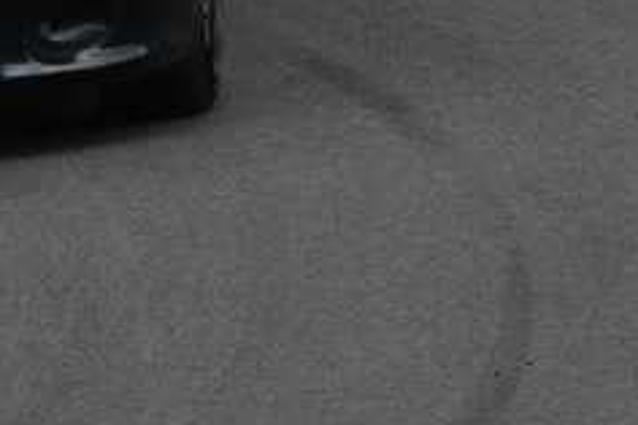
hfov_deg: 1.4
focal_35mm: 1526
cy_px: -168
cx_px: -305
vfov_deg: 0.9
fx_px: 27024
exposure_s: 1/640
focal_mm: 300
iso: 640
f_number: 10
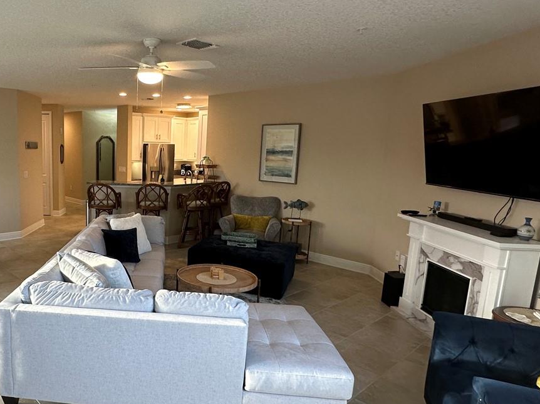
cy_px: 213
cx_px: 121
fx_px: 405
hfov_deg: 62.5
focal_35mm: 26
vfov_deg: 53.0
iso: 160
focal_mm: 2.22
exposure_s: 1/120
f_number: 2.2
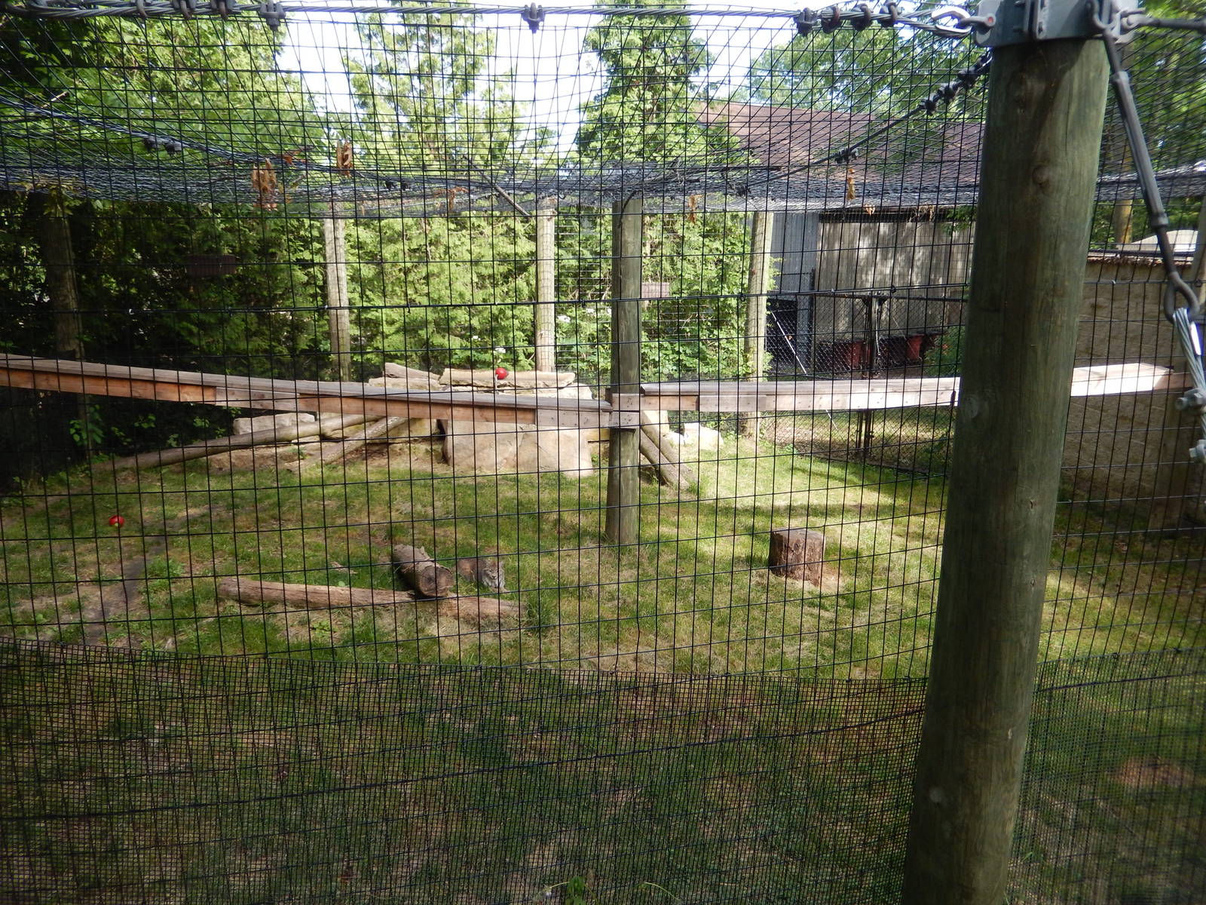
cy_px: 452
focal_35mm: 25
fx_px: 871
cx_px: 603
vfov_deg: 54.9
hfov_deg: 69.4
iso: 125
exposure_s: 1/200
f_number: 3.4
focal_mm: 4.5
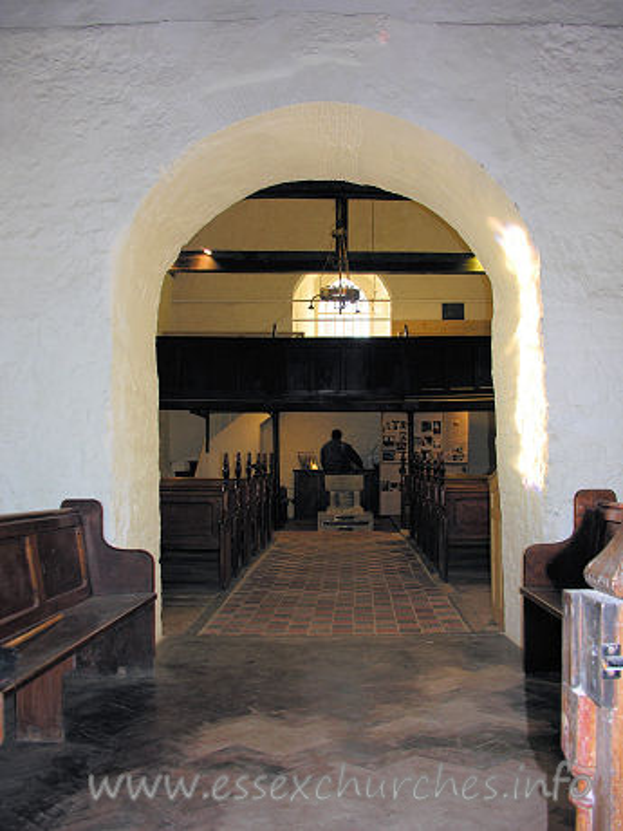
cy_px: 416
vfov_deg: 52.6
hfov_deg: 40.7
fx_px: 840
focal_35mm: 35
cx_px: 312
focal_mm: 8.9
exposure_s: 1/29.5
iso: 50
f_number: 2.8
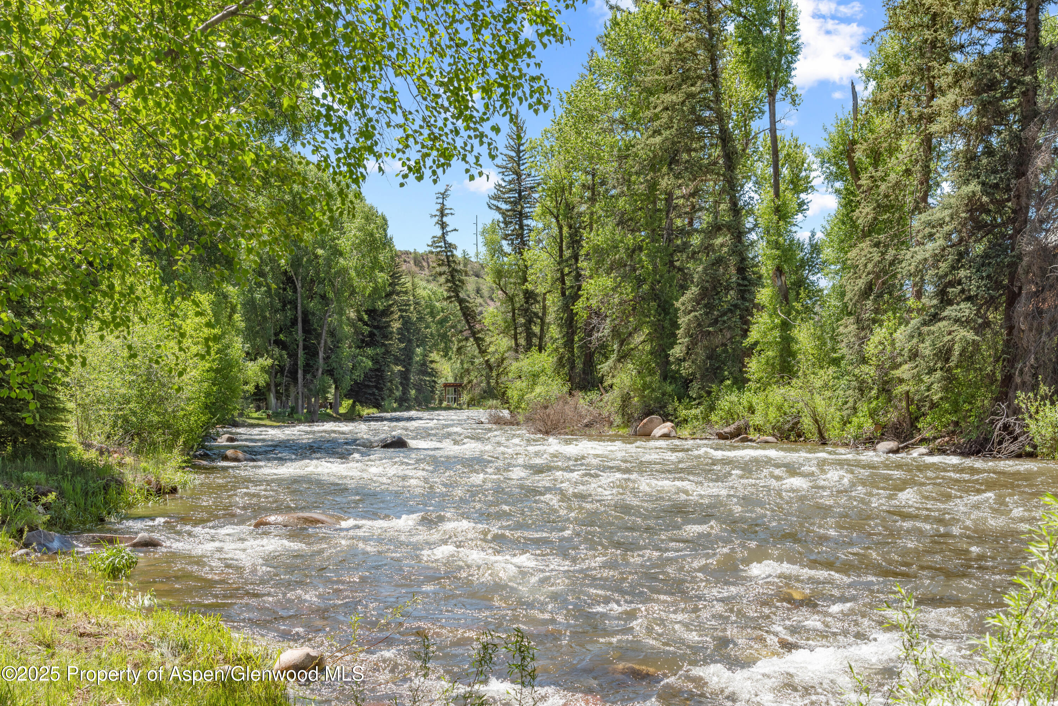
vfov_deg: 29.3
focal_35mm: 46
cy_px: 353
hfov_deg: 42.7
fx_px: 1352
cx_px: 529
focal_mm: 46
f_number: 8
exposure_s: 1/320
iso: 100
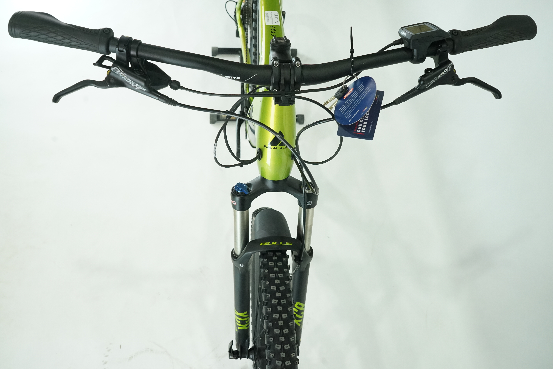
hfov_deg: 61.9
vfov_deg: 43.6
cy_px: 184
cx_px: 276
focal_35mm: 30
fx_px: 461
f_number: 8
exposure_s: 1/200
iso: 3200
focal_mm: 30
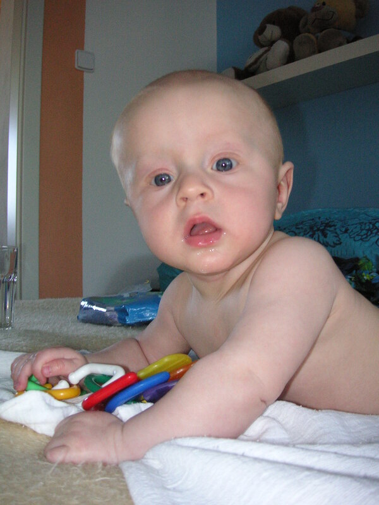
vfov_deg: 50.1
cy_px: 252
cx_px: 190
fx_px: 540
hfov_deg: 38.7
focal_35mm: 37
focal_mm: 6.1
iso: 160
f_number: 2.8
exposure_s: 1/45
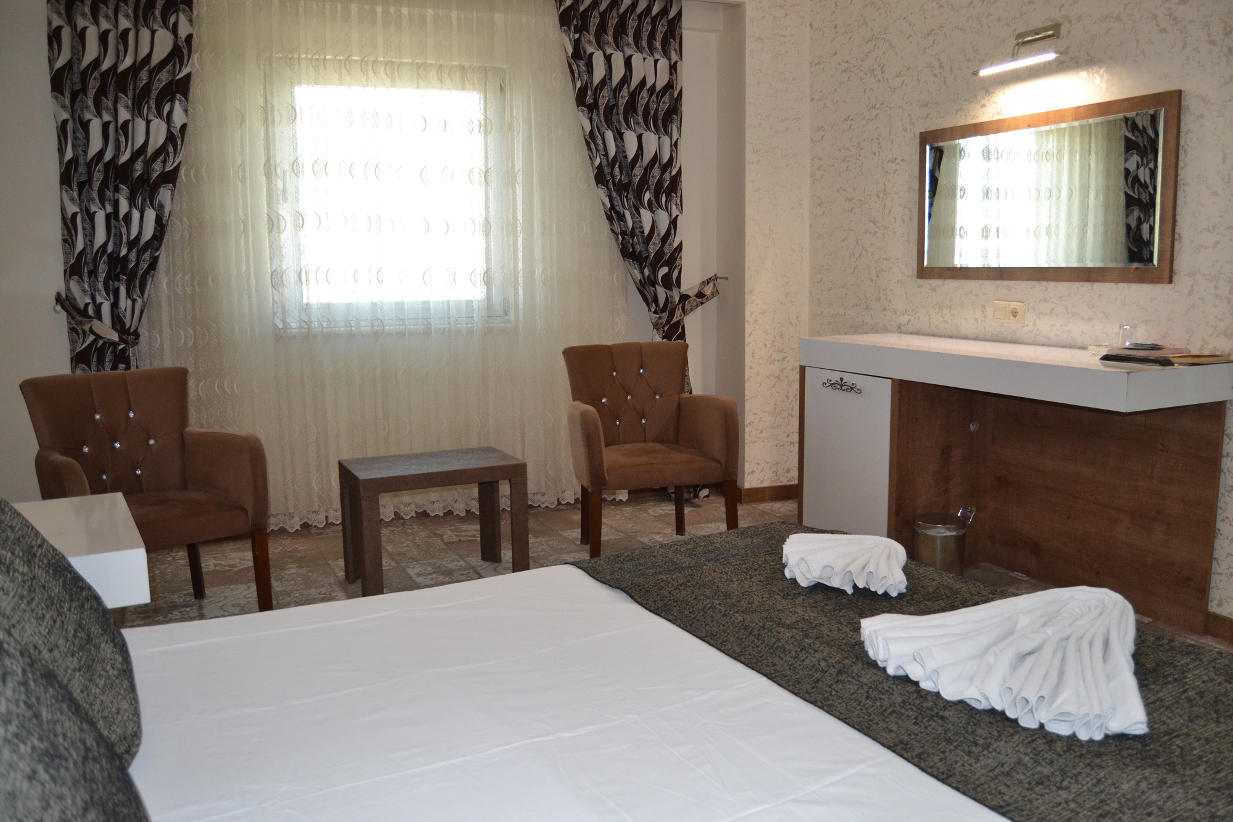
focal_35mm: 27
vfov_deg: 47.9
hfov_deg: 67.4
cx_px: 616
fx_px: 925
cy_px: 411
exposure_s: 1/60
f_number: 3.5
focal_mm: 18
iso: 1250
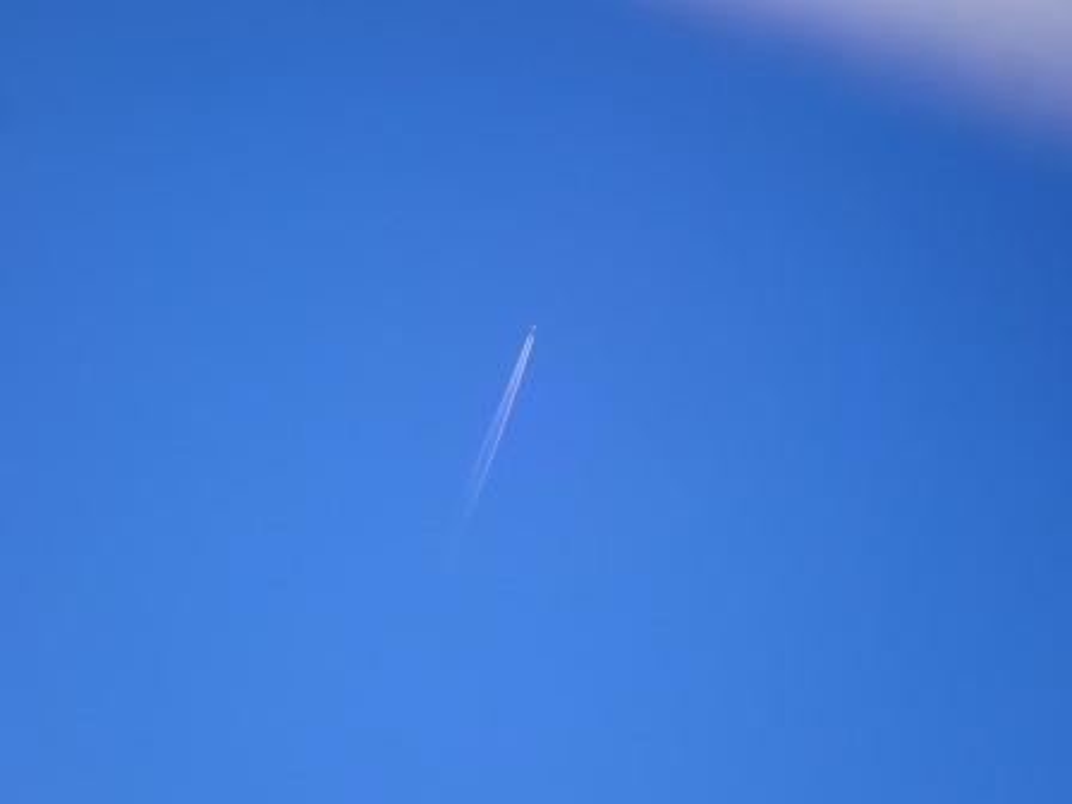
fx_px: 3097
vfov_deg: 14.8
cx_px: 536
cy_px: 402
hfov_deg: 19.6
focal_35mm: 100
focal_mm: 18
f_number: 6.3
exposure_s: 1/320
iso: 100
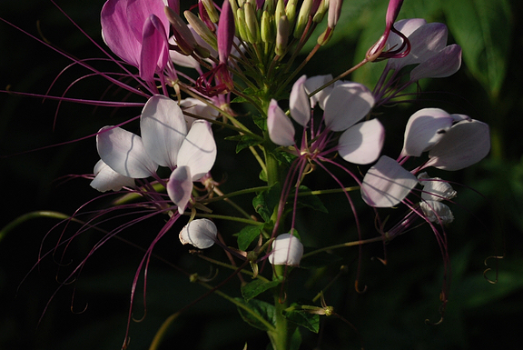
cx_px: 113
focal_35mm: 128
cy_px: 189
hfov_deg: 15.9
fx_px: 1861
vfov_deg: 10.7
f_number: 4.8
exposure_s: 1/1250
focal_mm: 48
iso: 200
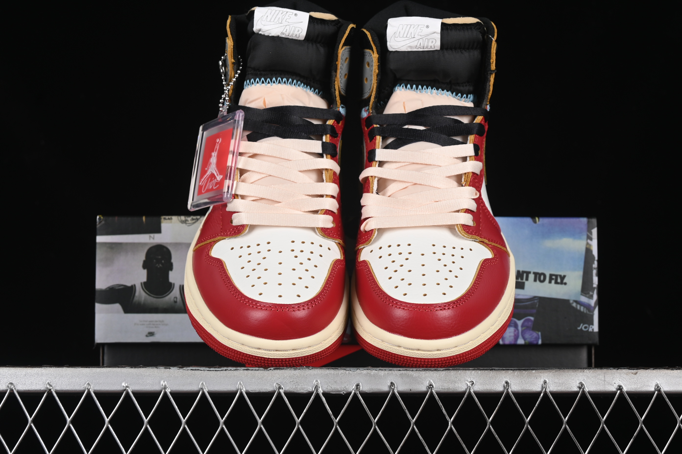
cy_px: 227
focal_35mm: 75
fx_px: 1421
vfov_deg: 18.2
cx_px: 341
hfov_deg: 27.0
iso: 160
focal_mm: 50
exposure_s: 1/80
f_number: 8
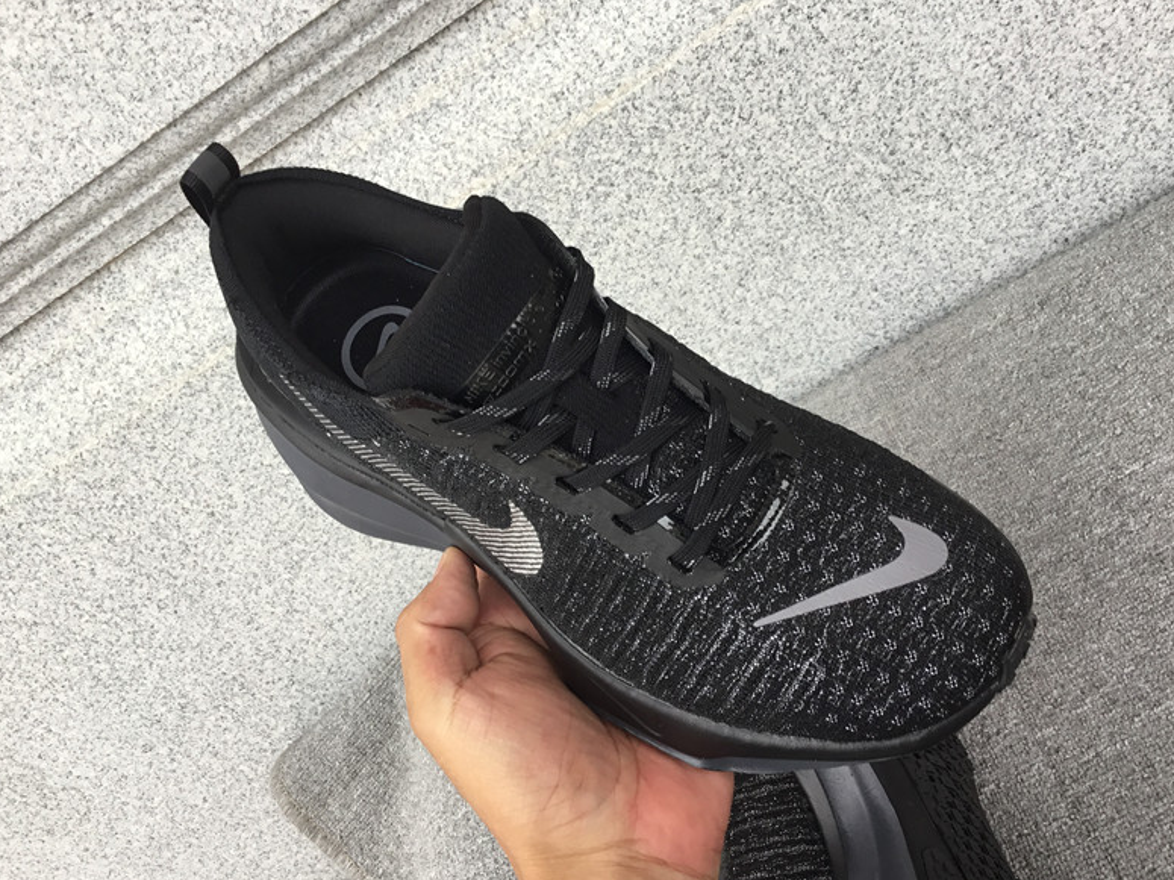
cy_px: 437
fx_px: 1221
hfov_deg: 51.3
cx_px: 639
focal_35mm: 36
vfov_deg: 39.6
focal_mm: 3.3
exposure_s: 1/50
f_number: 2.4
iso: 32
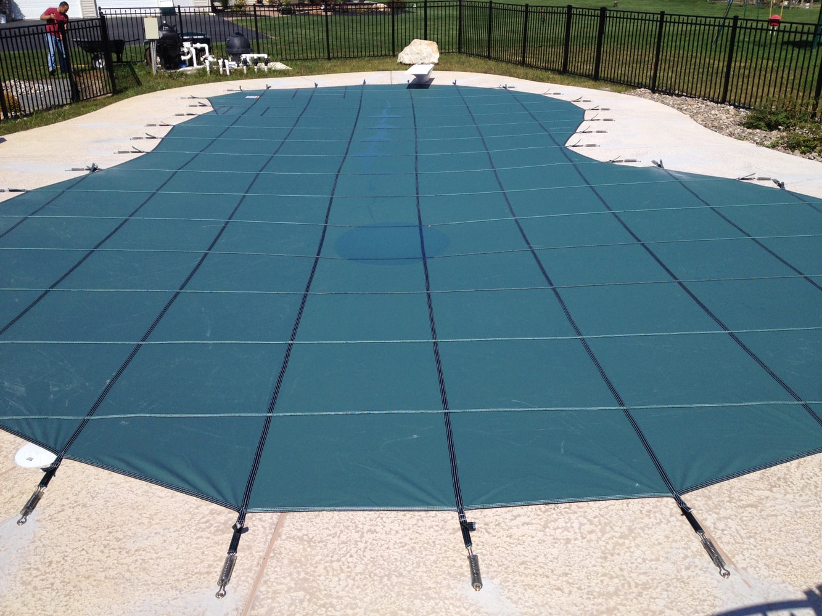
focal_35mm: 35
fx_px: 831
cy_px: 308
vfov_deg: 40.7
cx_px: 411
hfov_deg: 52.6
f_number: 2.4
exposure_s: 1/3067
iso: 50
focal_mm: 4.28
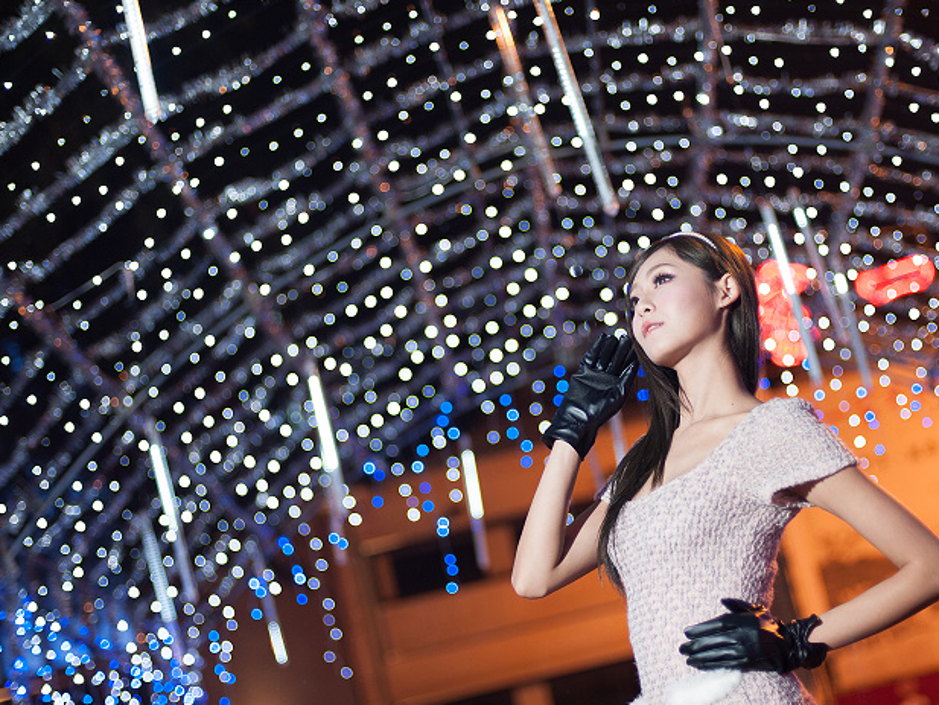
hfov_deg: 27.8
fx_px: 1899
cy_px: 364
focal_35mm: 70
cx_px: 501
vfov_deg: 21.0
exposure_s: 1/100
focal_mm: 50
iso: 400
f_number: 1.8
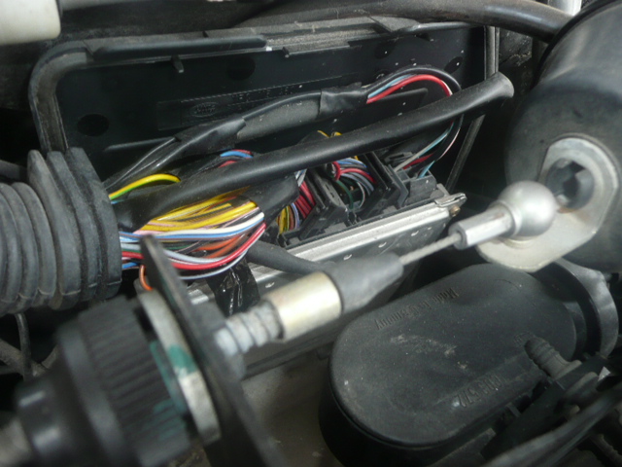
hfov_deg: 63.4
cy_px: 234
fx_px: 503
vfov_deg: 49.7
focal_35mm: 28
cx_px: 311
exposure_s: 1/30
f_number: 3.3
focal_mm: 4.6
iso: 100
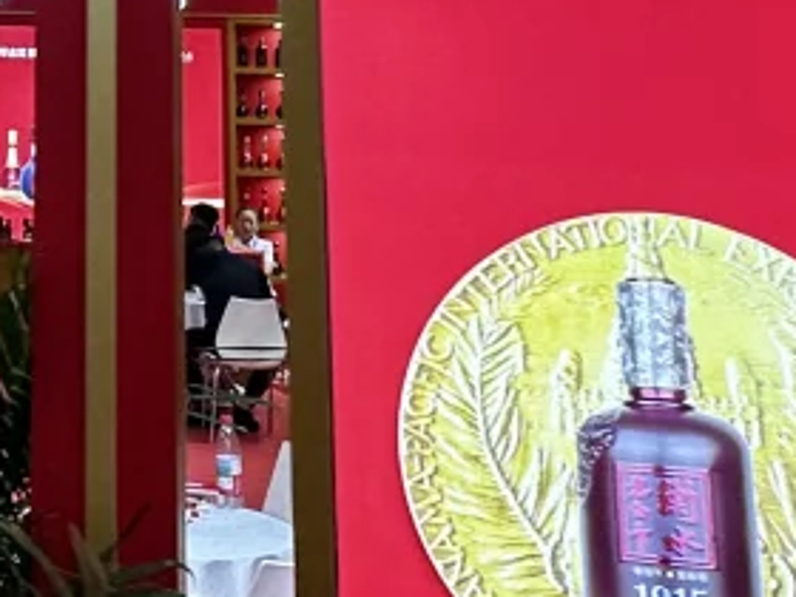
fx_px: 1656
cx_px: -173
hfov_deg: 24.4
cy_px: -208
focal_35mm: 72
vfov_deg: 18.8
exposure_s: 1/100
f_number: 2.2
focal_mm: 2.22
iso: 80
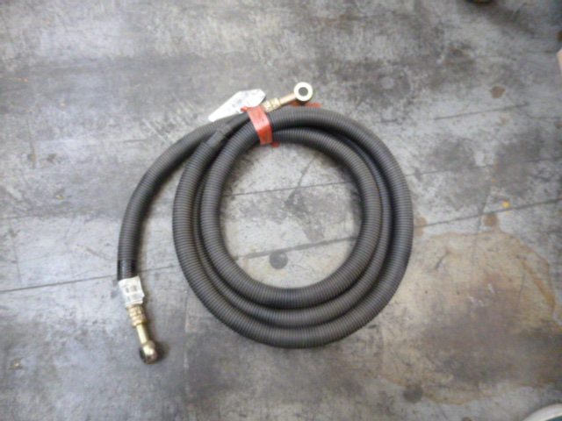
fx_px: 406
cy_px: 210
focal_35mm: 25
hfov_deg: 69.4
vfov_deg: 54.9
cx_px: 281
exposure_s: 1/20
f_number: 3.1
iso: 800
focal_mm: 4.5
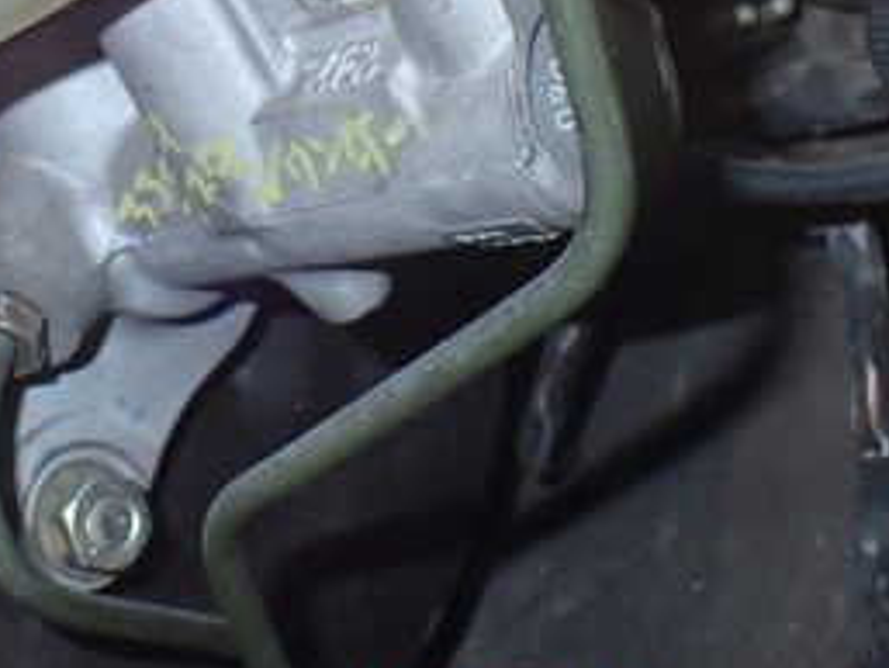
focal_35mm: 70
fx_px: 1799
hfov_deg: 26.9
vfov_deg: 20.3
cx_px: 111
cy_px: -10
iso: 400
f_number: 6.3
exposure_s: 1/30
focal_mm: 5.4
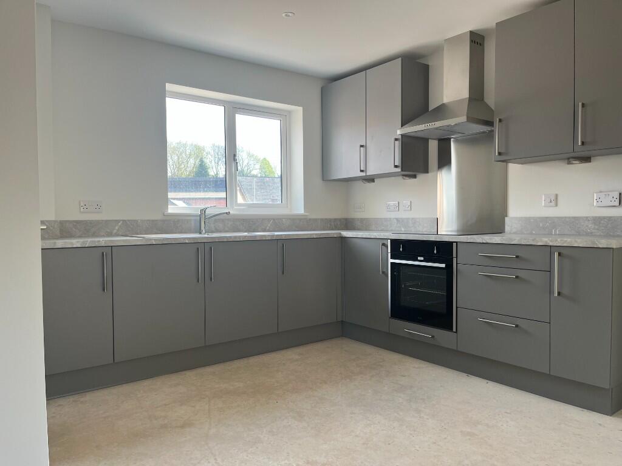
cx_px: 311
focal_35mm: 26
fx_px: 467
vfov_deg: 53.1
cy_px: 233
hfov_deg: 67.3
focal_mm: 5.1
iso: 40
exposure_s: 1/124
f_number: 1.6
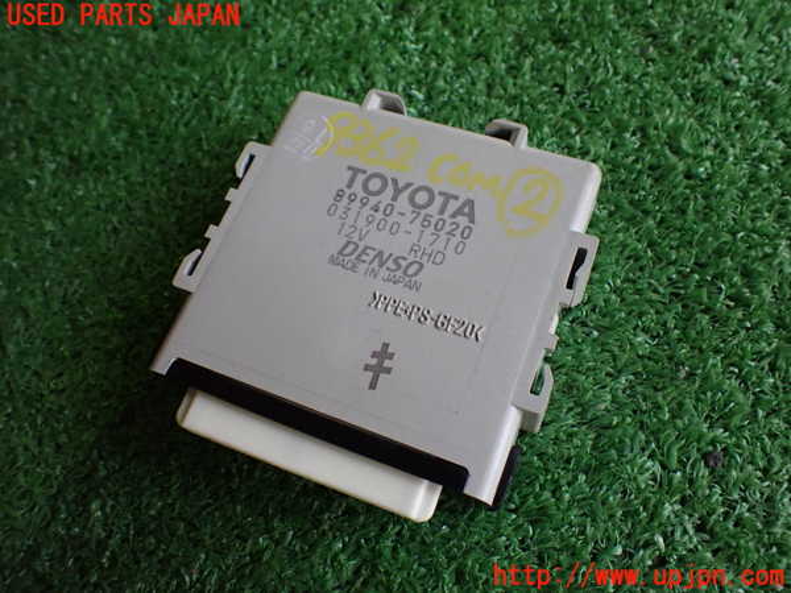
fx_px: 686
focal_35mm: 30
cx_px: 396
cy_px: 296
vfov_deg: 46.8
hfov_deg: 60.0
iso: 800
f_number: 2.3
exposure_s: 1/100
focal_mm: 5.4
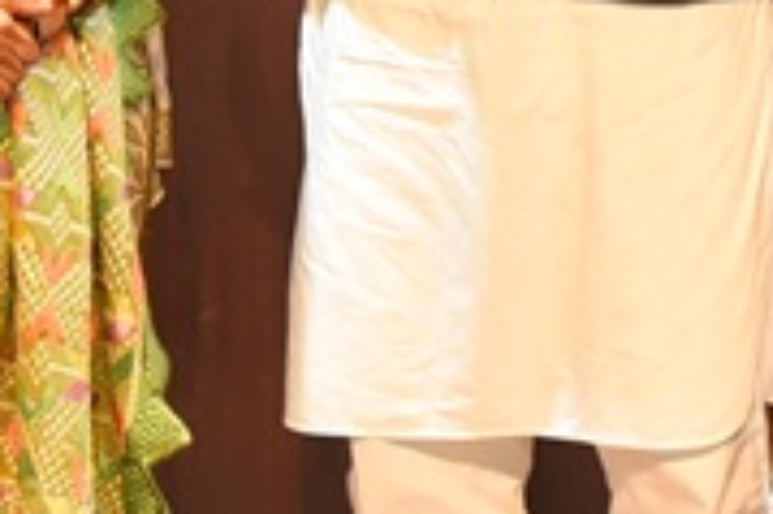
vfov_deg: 5.0
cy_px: -663
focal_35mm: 268
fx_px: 5749
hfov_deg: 7.7
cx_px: 626
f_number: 5
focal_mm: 48
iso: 3200
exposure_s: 1/125
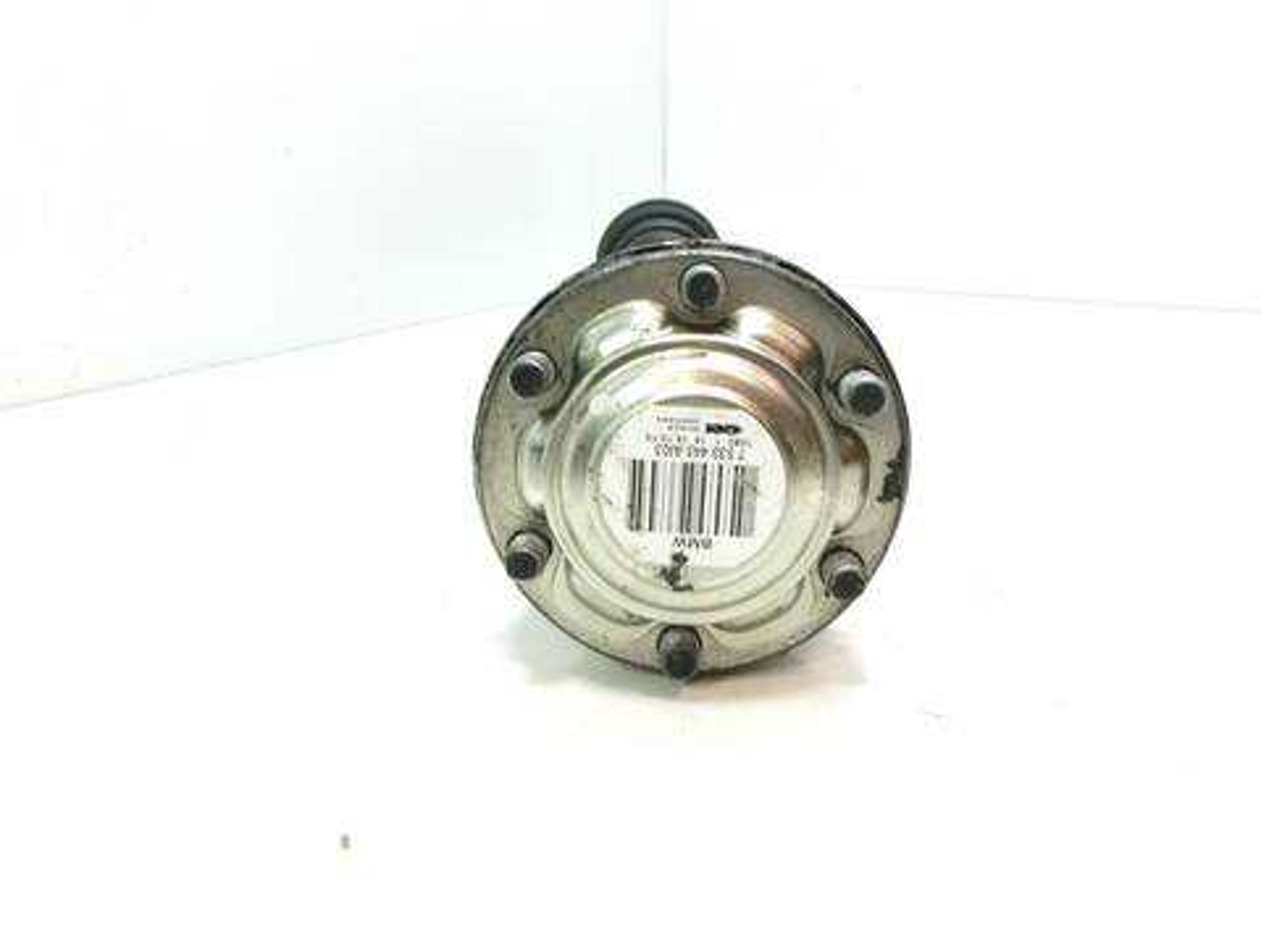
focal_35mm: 28
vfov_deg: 49.7
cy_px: 473
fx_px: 1020
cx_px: 630
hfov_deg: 63.4
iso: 100
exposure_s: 1/8
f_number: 3.9
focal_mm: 5.1
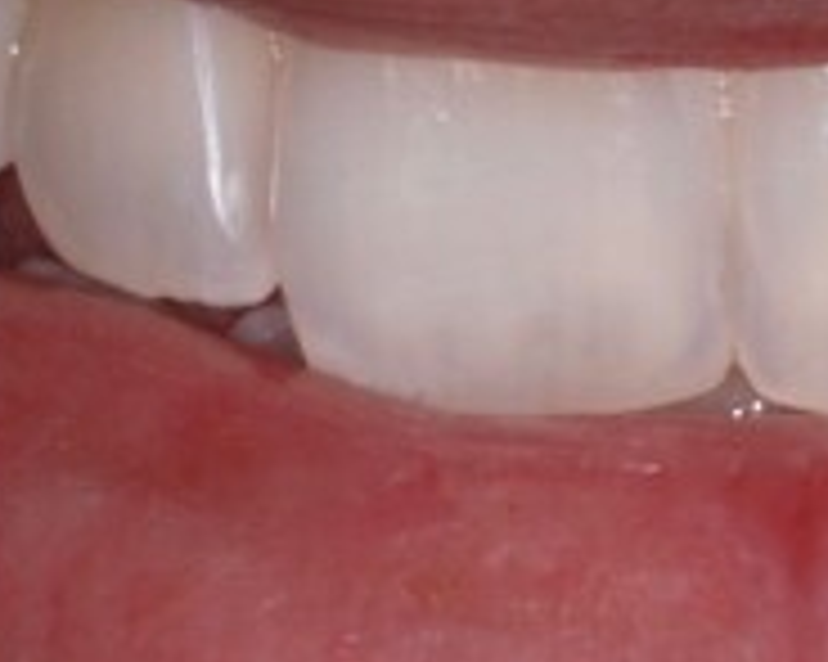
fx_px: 17642
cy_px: 252
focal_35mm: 720
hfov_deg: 2.7
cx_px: 796
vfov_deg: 2.1
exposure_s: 1/125
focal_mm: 105
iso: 100
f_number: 36
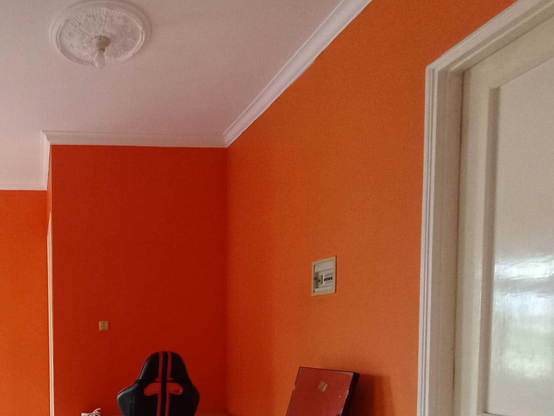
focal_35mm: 50
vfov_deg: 28.2
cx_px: 77
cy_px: 363
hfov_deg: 36.3
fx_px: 800
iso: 639
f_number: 2.3
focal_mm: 1.64
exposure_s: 1/33.3
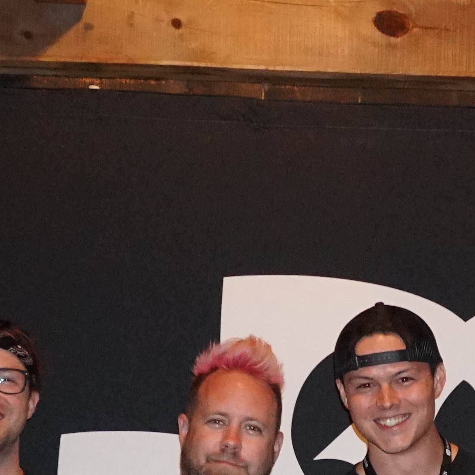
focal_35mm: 102
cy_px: 727
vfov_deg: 15.6
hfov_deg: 16.8
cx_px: 450
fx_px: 1584
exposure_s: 1/60
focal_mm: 16
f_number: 3.5
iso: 3200
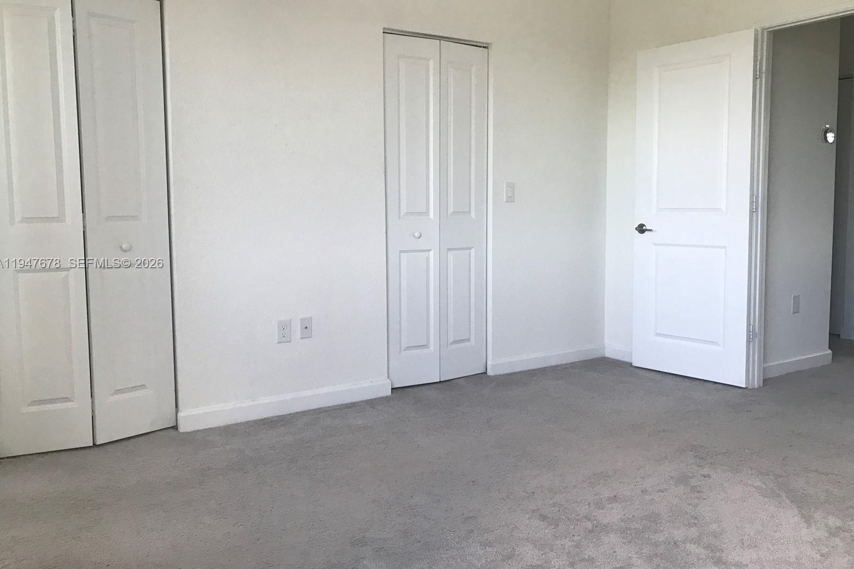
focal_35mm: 30
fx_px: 712
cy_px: 264
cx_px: 432
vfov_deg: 43.6
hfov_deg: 61.9
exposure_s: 1/30
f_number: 1.8
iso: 25
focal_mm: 3.99
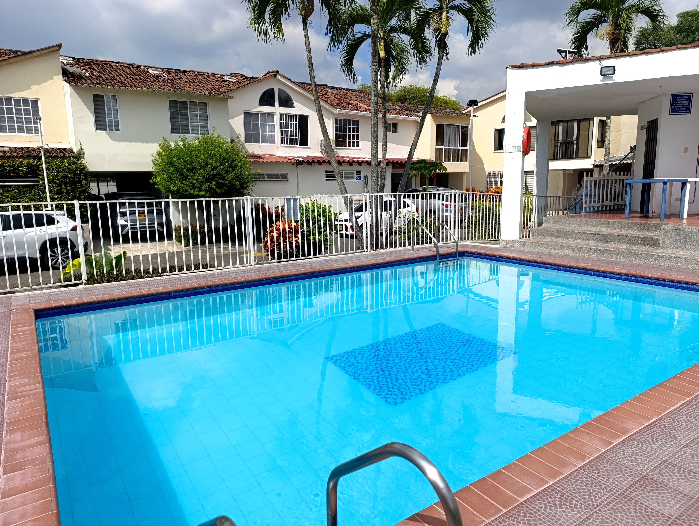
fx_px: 465
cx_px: 350
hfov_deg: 73.8
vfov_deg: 59.0
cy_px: 263
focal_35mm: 23
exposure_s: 1/965
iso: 50
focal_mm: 6.14
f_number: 1.6
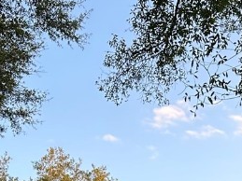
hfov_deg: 20.6
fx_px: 664
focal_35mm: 95
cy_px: 341
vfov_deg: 13.7
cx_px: 144
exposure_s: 1/163
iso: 80
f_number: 1.78
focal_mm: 6.86
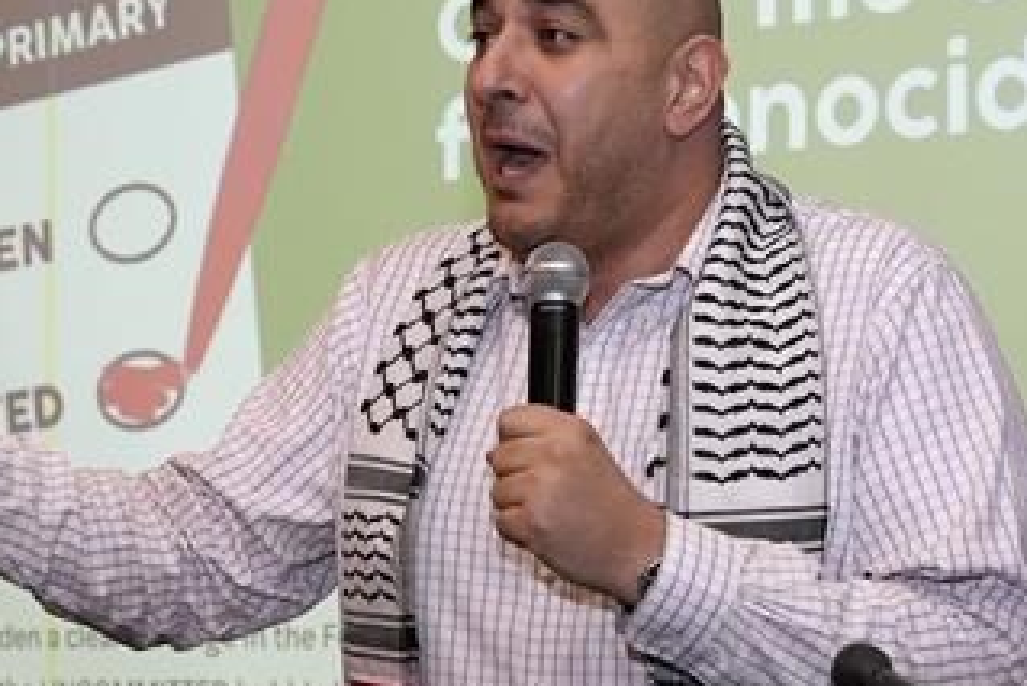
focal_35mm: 106
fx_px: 3025
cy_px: 378
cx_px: 551
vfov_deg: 12.9
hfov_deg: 19.3
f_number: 4
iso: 1600
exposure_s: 1/500
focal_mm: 35
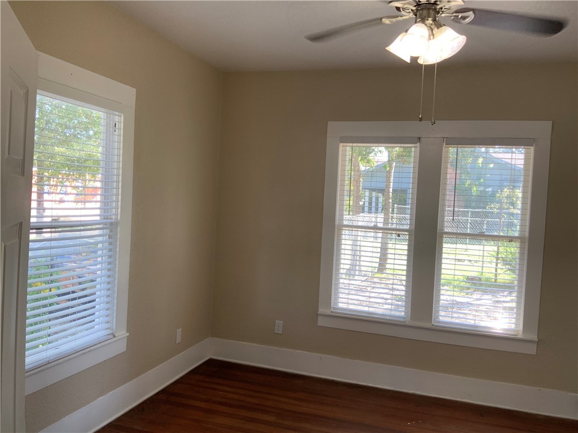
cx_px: 289
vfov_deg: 48.2
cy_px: 216
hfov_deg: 61.7
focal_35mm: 29
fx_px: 484
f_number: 1.8
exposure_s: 1/120
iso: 40
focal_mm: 3
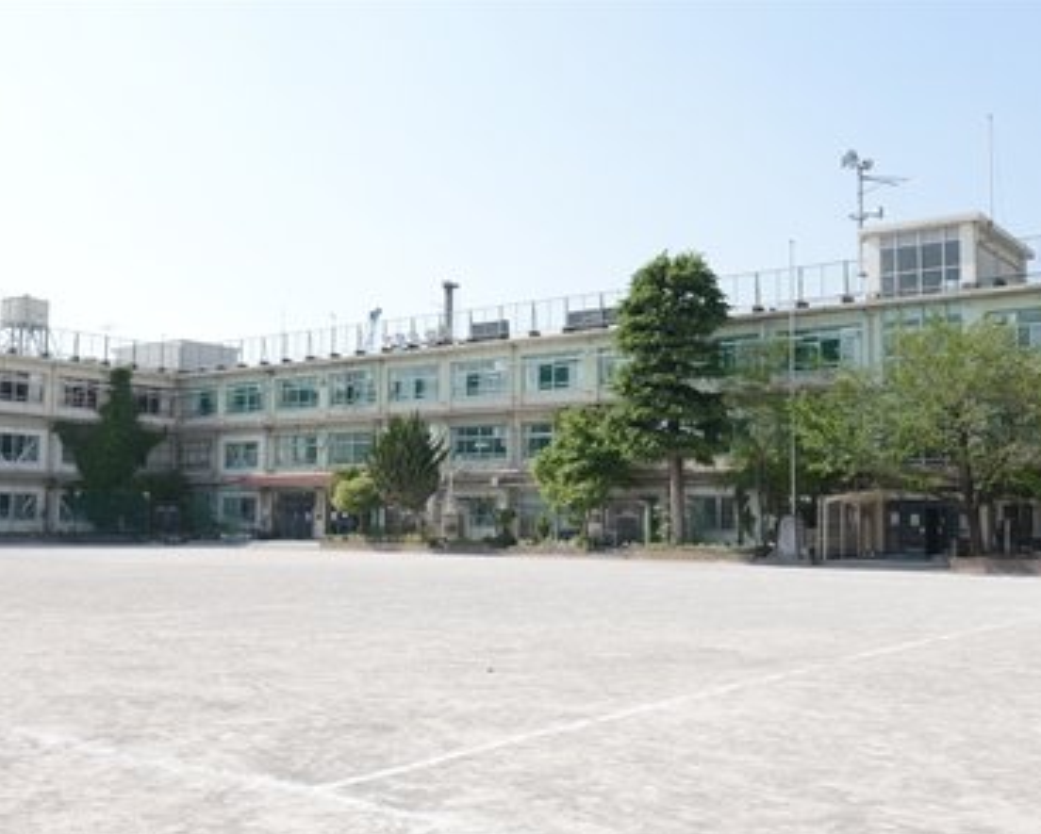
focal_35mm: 39
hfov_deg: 46.8
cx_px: 498
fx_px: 1203
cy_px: 418
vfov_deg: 38.3
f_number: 11
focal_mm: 34
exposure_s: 1/250
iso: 250
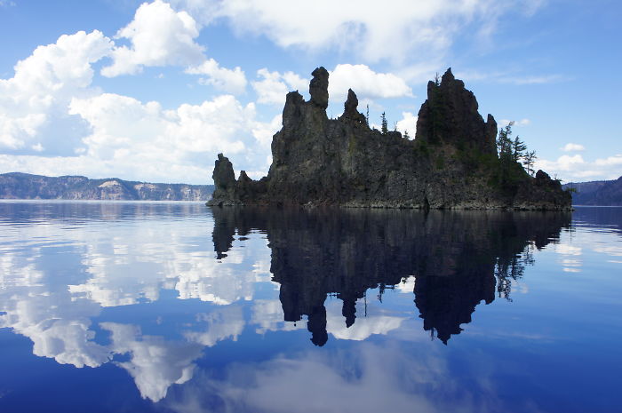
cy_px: 206
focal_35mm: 34
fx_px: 595
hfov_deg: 55.2
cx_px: 311
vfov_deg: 38.3
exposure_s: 1/160
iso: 200
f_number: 11
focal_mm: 23
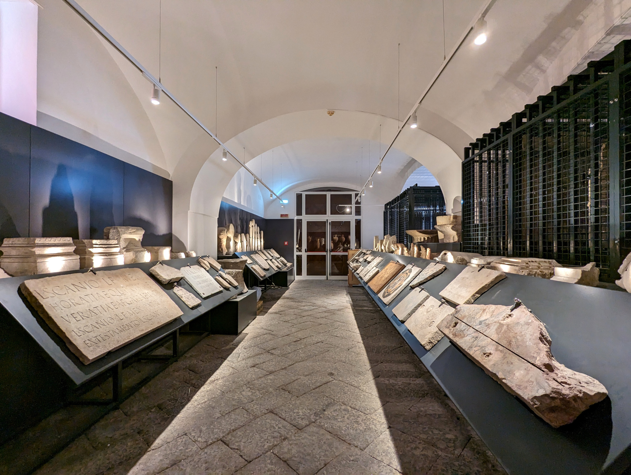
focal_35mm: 16
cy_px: 238
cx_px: 316
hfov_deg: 94.4
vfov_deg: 78.2
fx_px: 292
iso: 120
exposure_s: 1/47.7
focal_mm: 2.35
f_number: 2.2
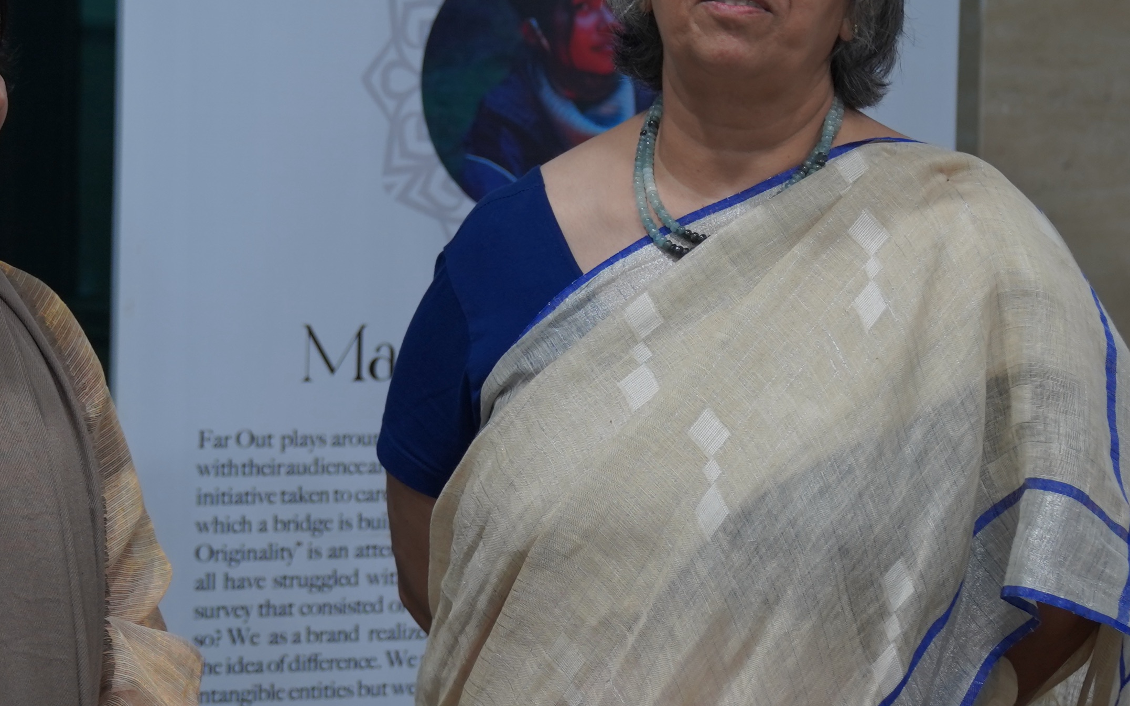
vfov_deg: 10.7
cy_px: 320
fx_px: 3757
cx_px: 424
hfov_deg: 17.1
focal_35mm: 122
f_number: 2.8
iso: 250
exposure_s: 1/60
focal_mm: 43
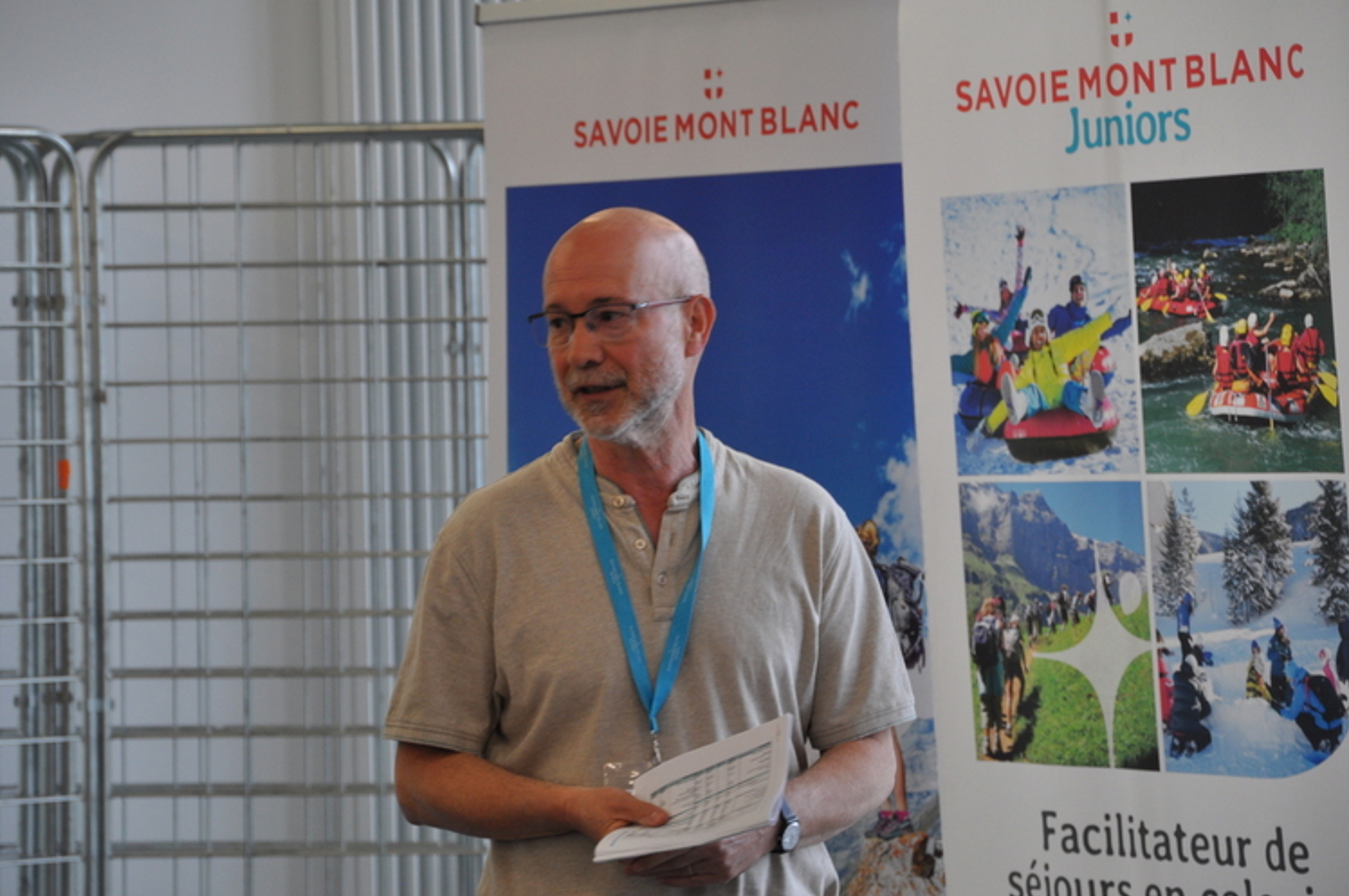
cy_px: 429
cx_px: 656
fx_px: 6308
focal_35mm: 169
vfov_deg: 8.1
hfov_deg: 12.2
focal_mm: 105
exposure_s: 1/60
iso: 500
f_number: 5.6
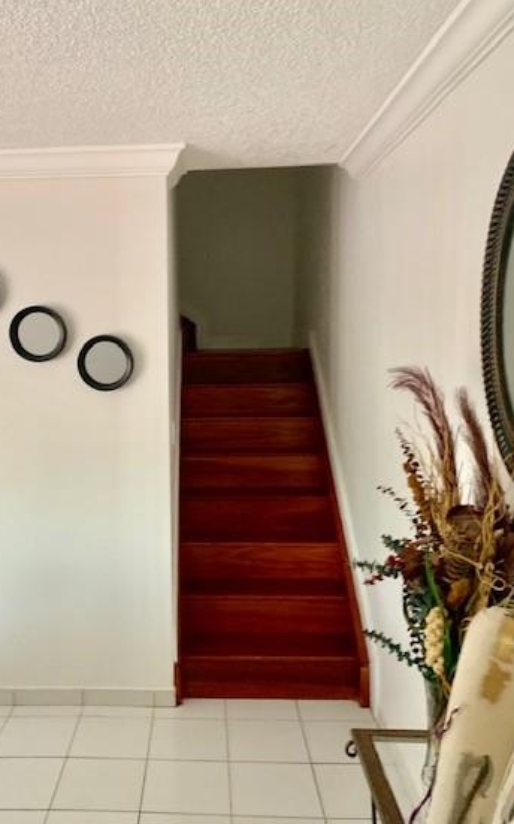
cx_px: 169
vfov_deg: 59.7
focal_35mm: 32
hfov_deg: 38.9
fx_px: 718
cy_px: 405
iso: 250
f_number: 1.8
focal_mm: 4.25
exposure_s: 1/50
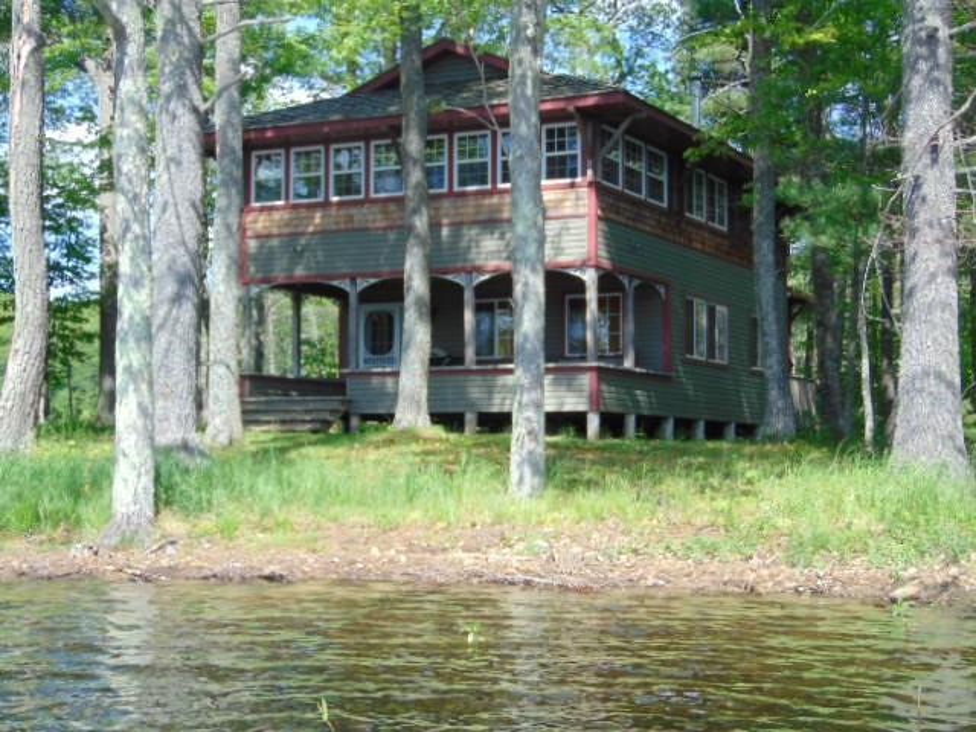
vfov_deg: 24.4
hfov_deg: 32.2
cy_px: 366
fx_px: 1692
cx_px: 488
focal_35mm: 60
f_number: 3.6
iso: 80
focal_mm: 10.8
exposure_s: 1/320
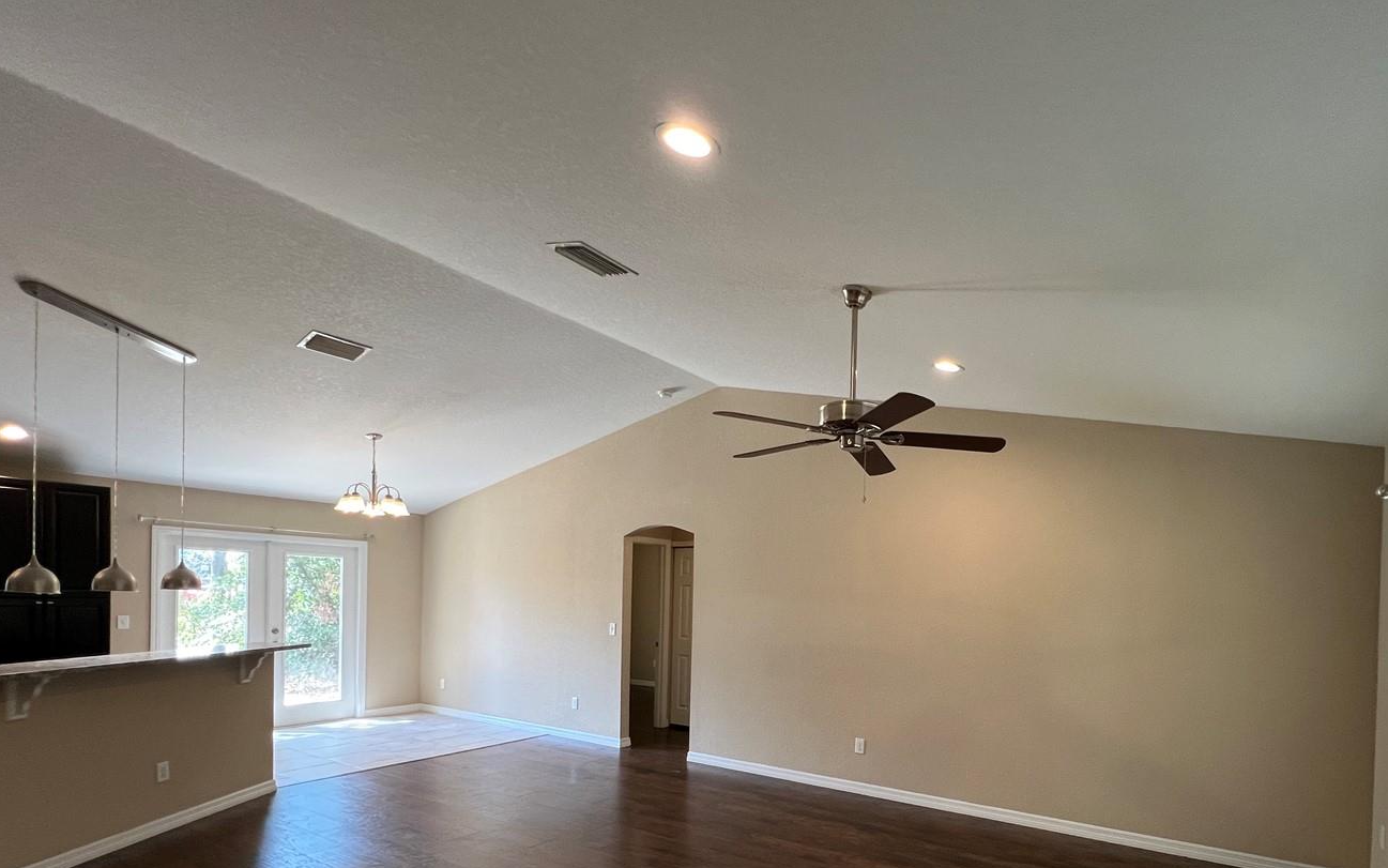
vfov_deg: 65.4
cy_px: 607
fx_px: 643
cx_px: 812
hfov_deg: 93.5
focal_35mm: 17
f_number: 1.8
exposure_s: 1/120
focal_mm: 1.57
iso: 200
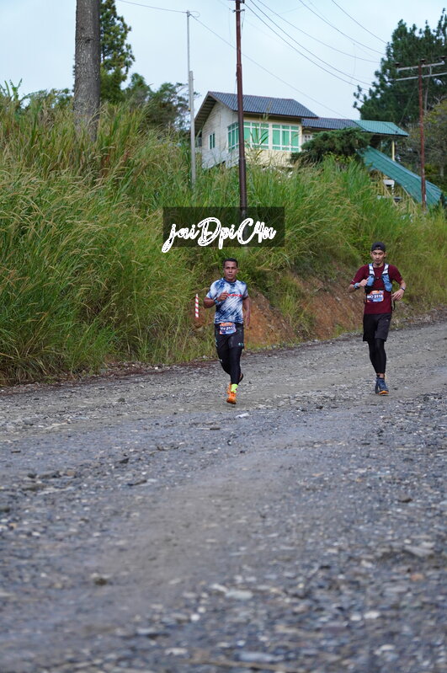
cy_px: 336
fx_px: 1960
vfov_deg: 19.5
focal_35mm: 105
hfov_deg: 13.0
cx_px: 224
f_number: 2.8
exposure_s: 1/500
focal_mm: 70
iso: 1600
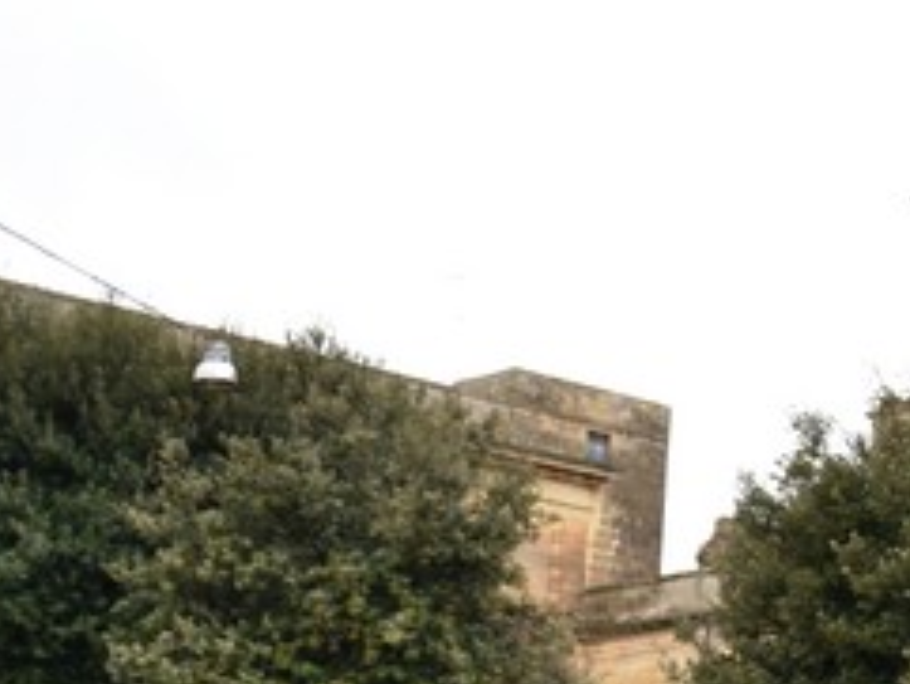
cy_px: 743
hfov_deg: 19.2
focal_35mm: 86
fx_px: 2262
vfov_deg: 16.7
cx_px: 1461
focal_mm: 18
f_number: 5.6
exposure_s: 1/125
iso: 200
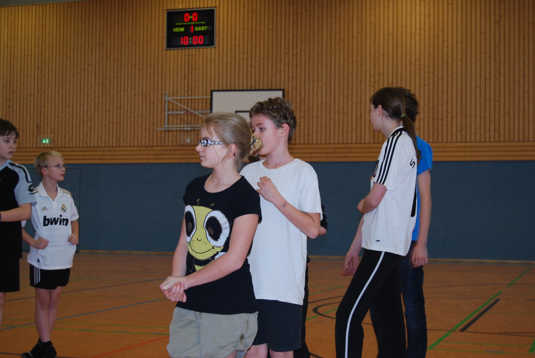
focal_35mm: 63
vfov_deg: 21.6
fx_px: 937
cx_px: 268
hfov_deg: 31.9
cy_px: 179
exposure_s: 1/60
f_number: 5.3
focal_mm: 42
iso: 280
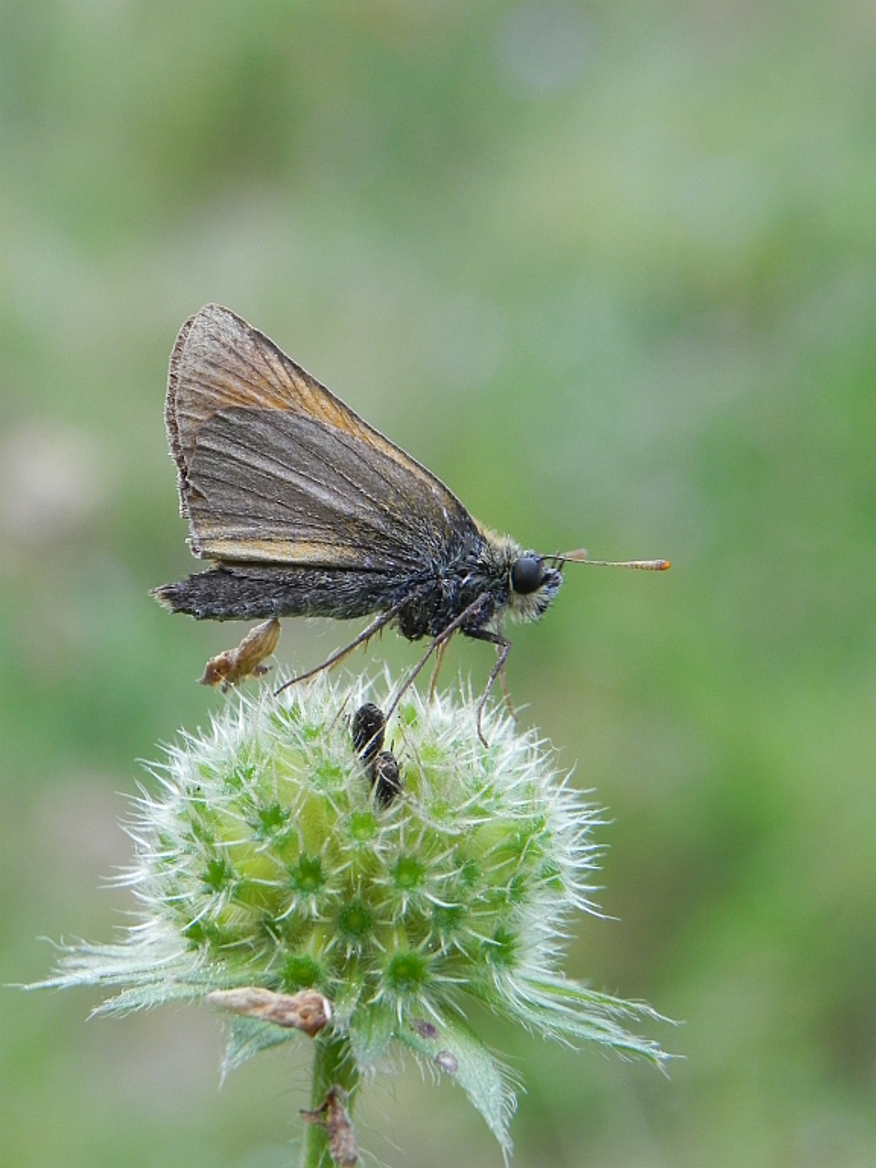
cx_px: 438
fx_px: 3543
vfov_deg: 18.7
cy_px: 584
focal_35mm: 105
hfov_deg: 14.1
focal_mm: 18.8
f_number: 4.5
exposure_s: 1/131
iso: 160
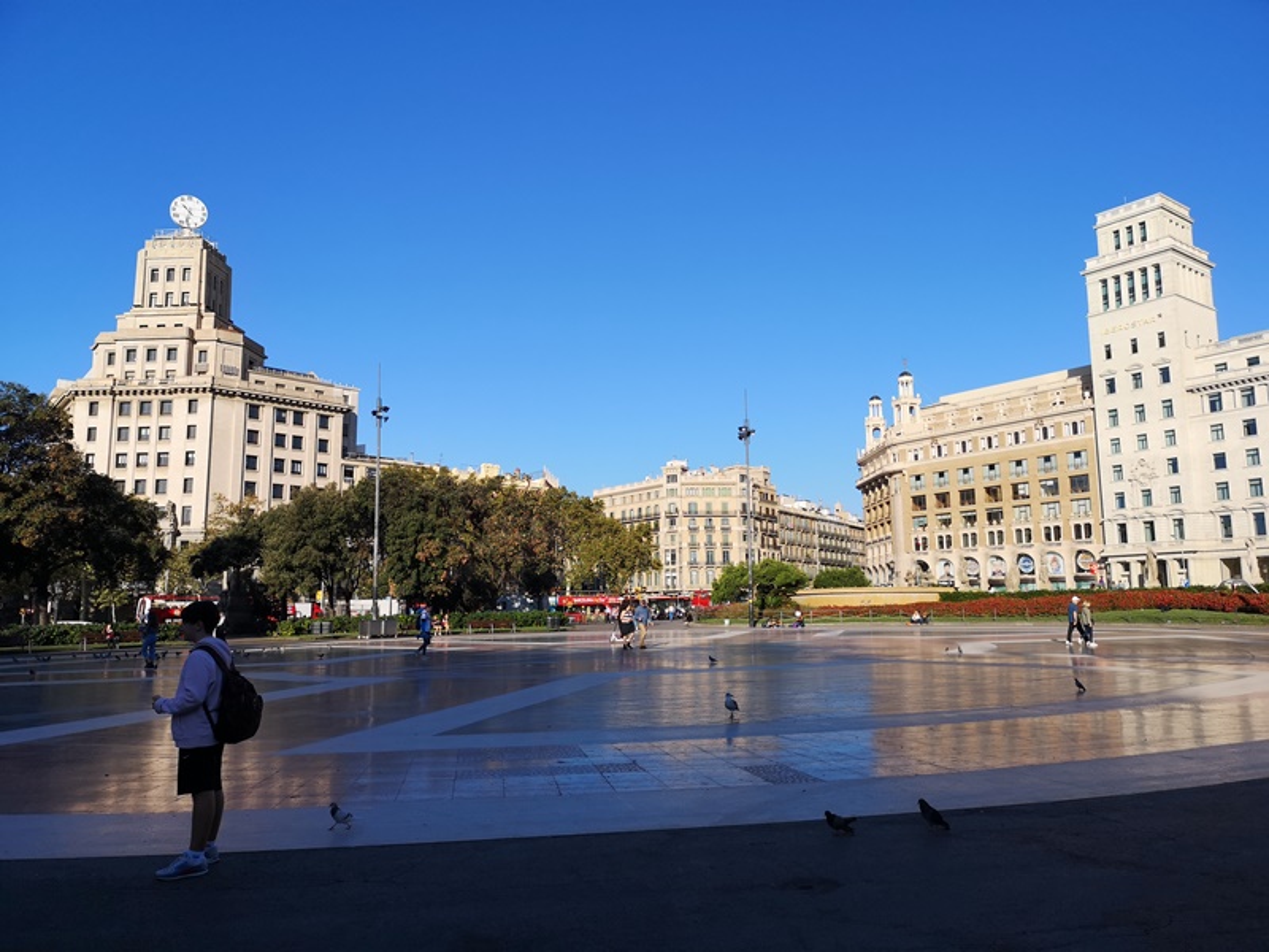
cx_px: 634
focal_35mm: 27
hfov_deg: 65.3
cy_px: 476
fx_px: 990
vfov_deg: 51.4
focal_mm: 3.95
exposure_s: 1/2457
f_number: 1.8
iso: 50
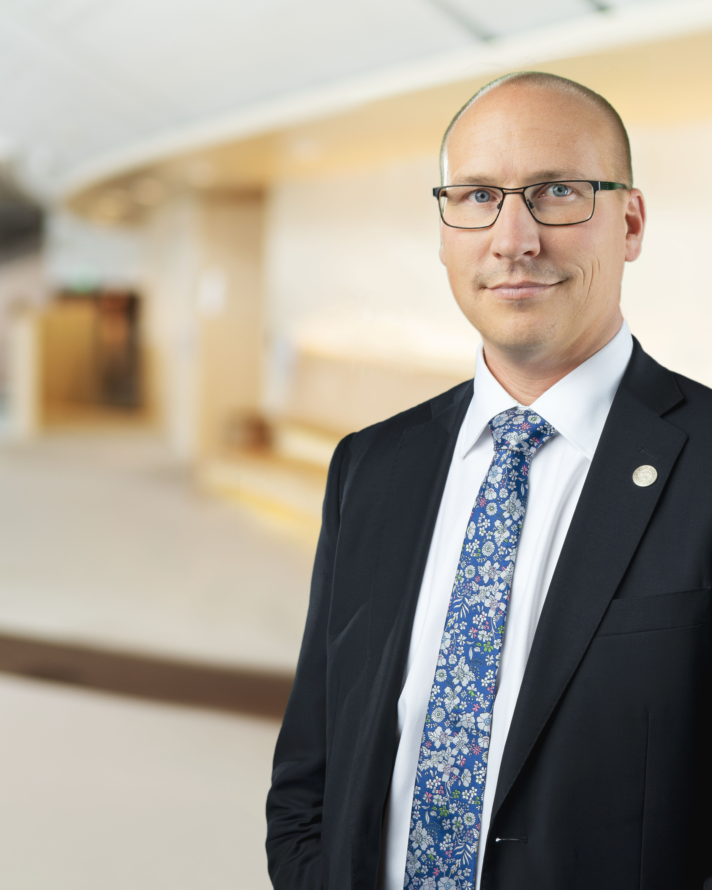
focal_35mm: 50
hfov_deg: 30.2
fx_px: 1317
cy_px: 449
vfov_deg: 37.3
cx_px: 282
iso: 200
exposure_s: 1/200
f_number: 1.4
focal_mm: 35
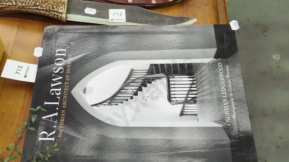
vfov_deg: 22.6
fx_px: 406
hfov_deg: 39.2
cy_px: 99
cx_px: 143
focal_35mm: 53
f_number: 5.6
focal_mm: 24
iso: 3200
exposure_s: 1/200
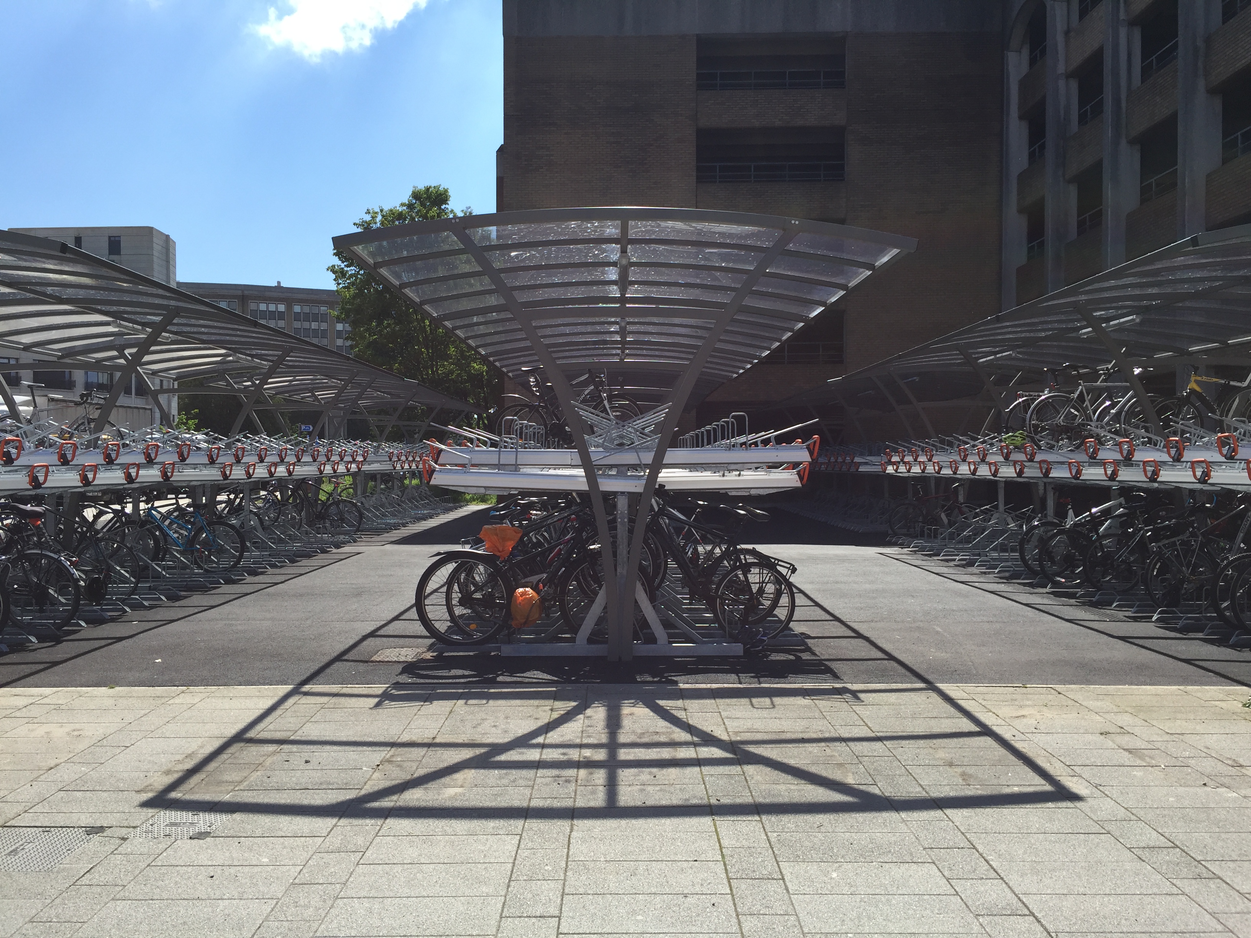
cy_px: 469
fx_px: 1048
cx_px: 626
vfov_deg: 48.2
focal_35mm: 29
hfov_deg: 61.7
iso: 32
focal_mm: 4.15
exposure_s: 1/1464
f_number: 2.2
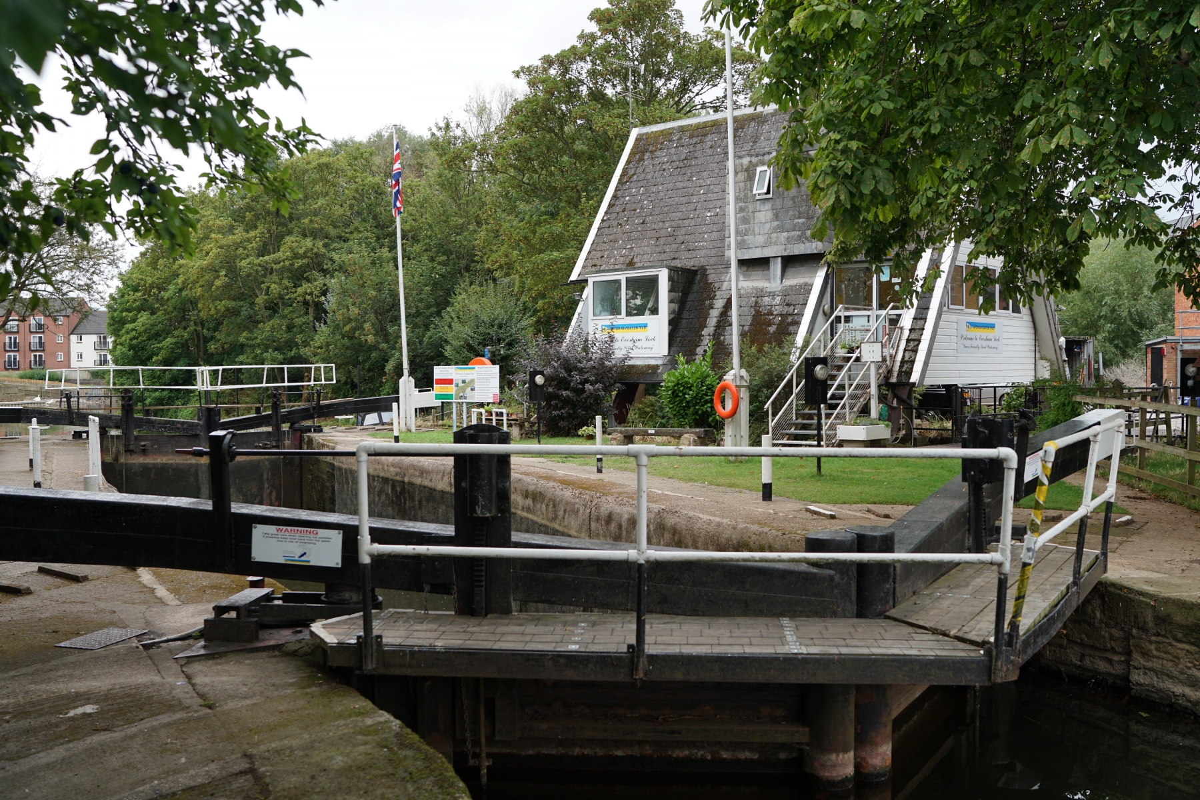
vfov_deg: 37.9
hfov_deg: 54.4
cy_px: 400
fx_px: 1167
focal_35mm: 35
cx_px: 600
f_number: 4
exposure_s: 1/60
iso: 100
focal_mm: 35
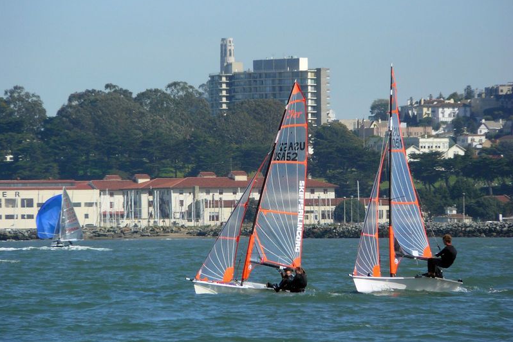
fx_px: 6425
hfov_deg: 4.6
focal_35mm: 451
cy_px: 178
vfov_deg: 3.0
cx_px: 256
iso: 100
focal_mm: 72
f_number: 4.5
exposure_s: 1/800
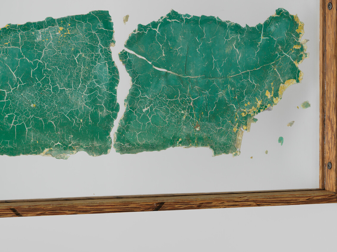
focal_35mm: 139
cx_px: 119
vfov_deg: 10.7
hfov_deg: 14.2
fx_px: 1353
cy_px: 94
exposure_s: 1/125
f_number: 13
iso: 64
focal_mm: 120
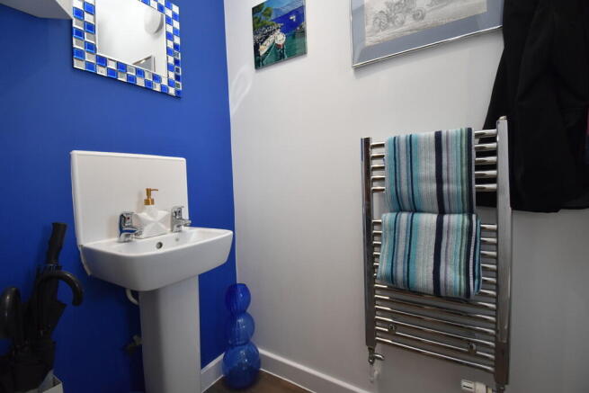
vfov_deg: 77.4
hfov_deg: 100.4
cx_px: 294
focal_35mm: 15
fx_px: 245
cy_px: 196
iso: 800
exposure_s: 1/125
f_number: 4.5
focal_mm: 10
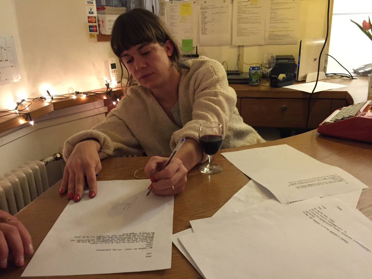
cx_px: 186
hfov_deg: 61.7
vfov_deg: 48.2
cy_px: 140
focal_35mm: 29
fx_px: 312
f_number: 2.2
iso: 320
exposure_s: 1/17
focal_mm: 4.15
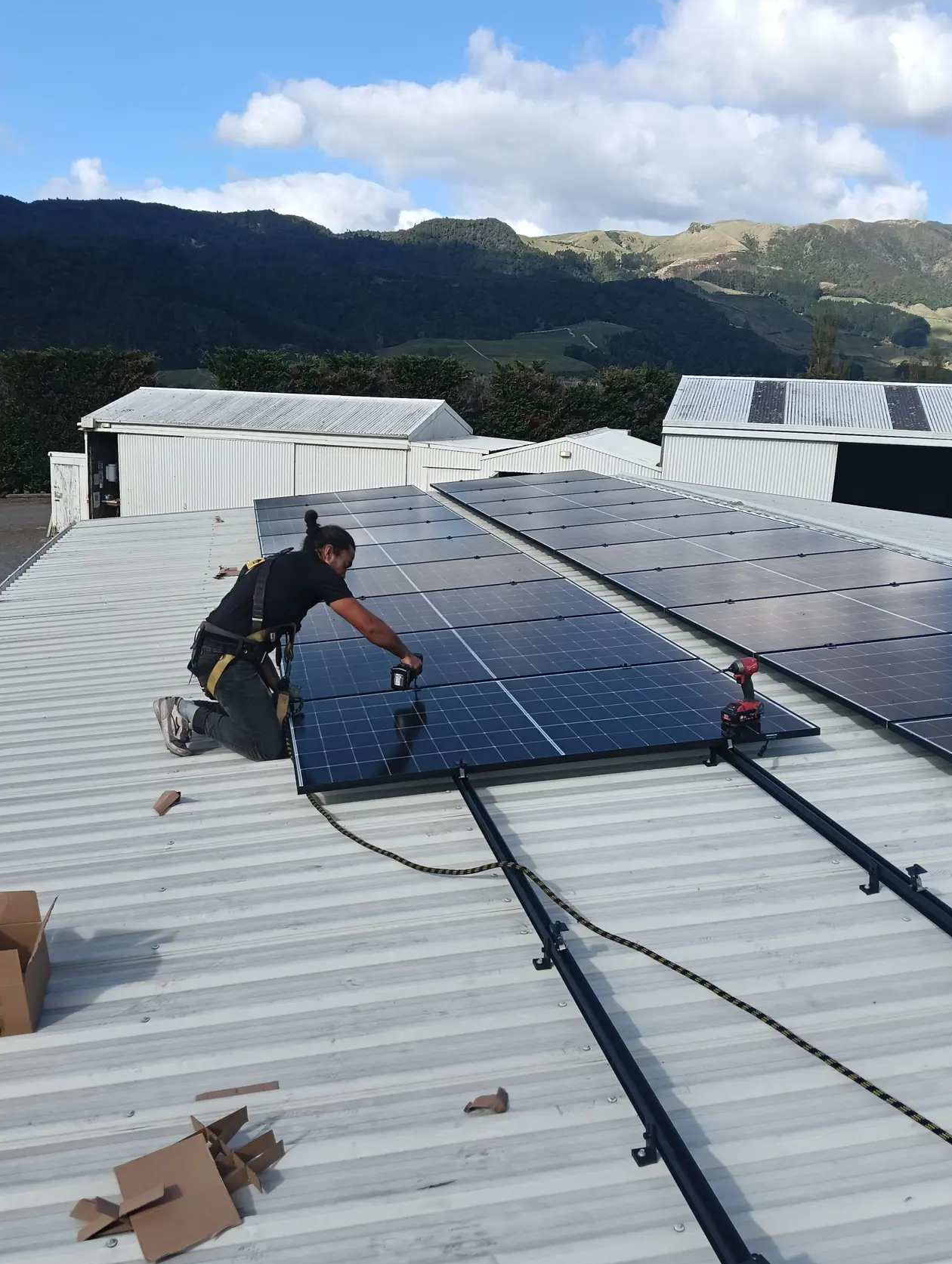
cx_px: 426
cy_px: 628
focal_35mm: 30
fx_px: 1097
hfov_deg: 46.8
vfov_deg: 59.9
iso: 64
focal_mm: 3.98
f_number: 1.8
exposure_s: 1/571
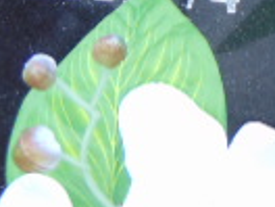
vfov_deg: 2.8
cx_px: 281
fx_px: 4147
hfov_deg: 3.8
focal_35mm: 522
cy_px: -40
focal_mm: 19.4
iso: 80
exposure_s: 1/200
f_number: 3.9
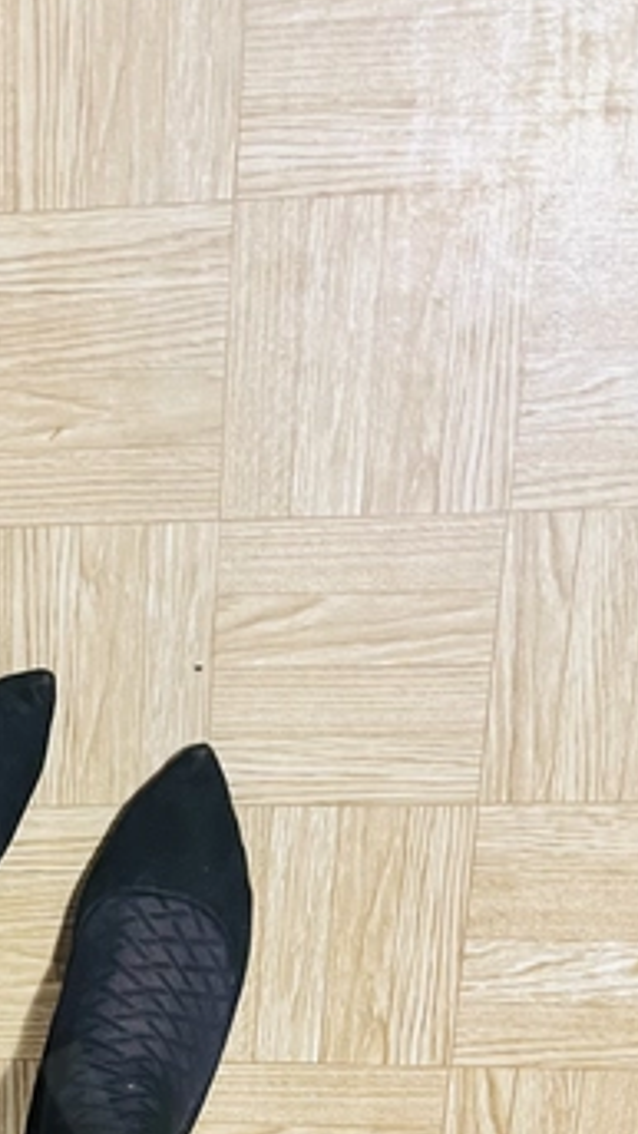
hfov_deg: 17.1
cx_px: -212
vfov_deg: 28.9
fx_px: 1984
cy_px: 1243
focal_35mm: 66
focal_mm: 5.7
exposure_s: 1/34
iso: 640
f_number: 1.5
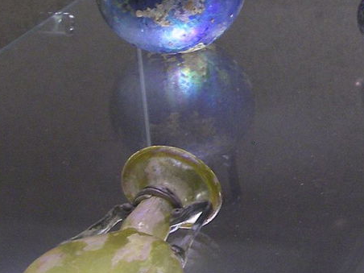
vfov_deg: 11.3
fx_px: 1378
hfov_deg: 14.8
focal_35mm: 131
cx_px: 375
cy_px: 115
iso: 200
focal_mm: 7.8
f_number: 2.8
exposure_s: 1/15
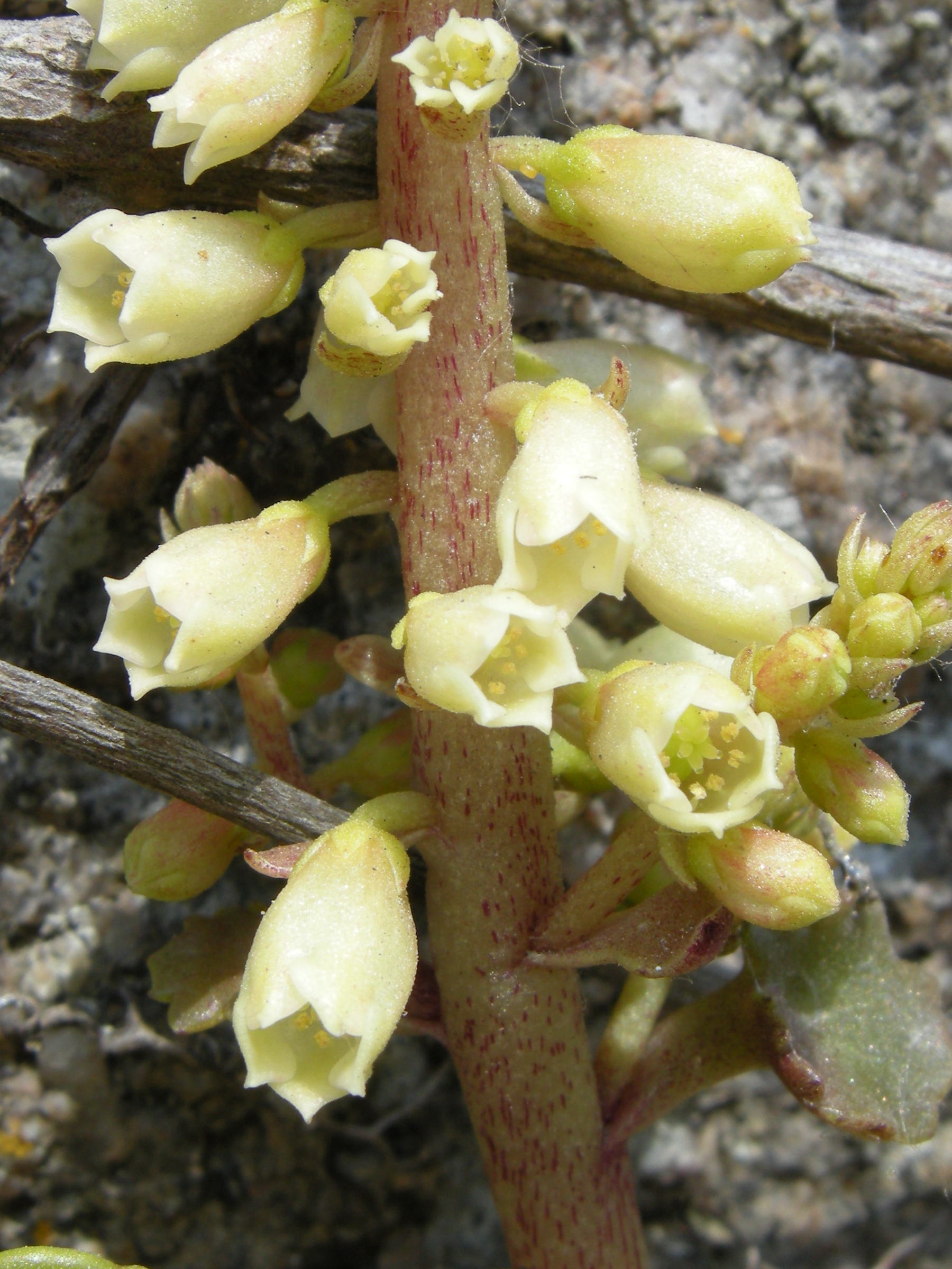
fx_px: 1283
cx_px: 476
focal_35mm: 35
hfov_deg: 40.7
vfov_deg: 52.6
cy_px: 634
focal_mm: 7.5
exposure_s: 1/240
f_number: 6.1
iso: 64
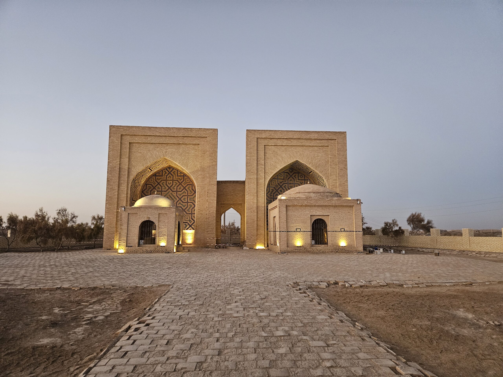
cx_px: 252
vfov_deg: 58.9
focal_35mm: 23
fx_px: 334
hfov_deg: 73.9
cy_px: 188
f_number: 1.8
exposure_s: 1/143
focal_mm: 5.4
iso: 640
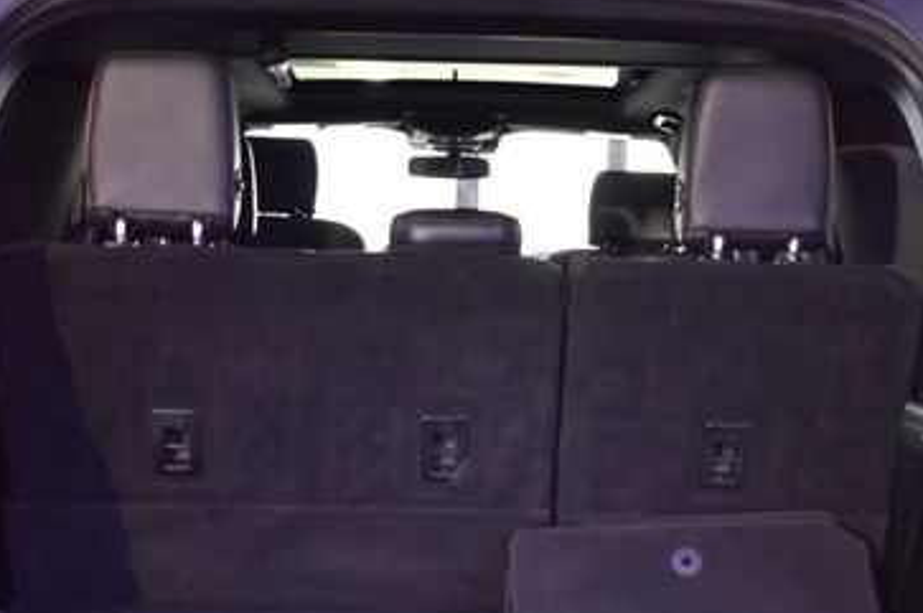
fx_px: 1559
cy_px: 420
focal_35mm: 61
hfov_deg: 33.0
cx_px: 478
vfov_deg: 22.1
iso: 1600
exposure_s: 1/3
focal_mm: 23
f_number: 3.8
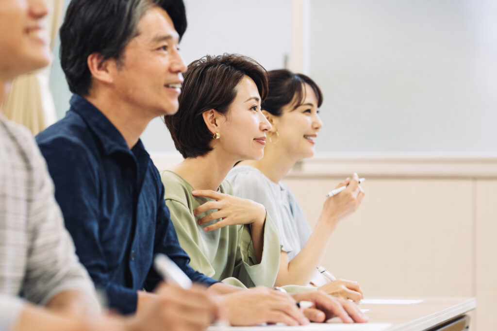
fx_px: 1449
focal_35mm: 105
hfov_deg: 19.5
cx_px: 248
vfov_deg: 13.0
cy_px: 166
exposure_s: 1/160
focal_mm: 105
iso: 800
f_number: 2.8
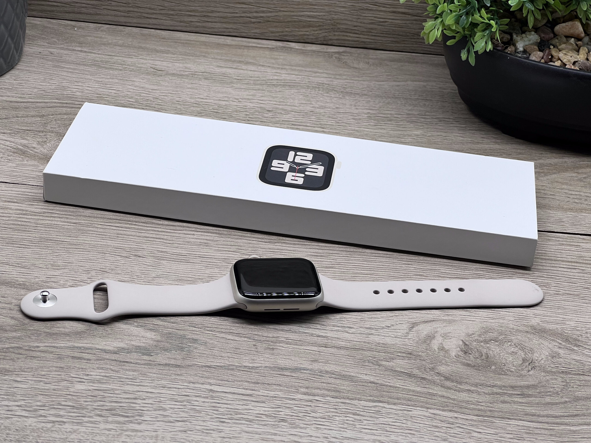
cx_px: 296
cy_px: 222
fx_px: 1315
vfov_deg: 19.1
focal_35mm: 77
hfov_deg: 25.3
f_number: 2.8
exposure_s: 1/99
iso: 40
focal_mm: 9
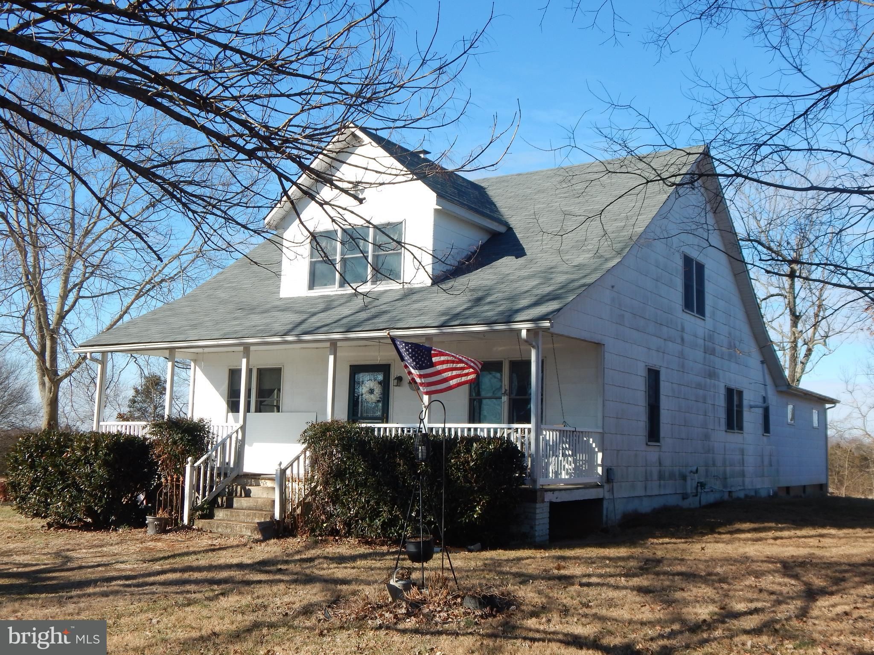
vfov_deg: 37.7
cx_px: 437
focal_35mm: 38
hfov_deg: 49.0
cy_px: 328
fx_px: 959
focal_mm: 6.8
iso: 125
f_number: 3.4
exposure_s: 1/1000
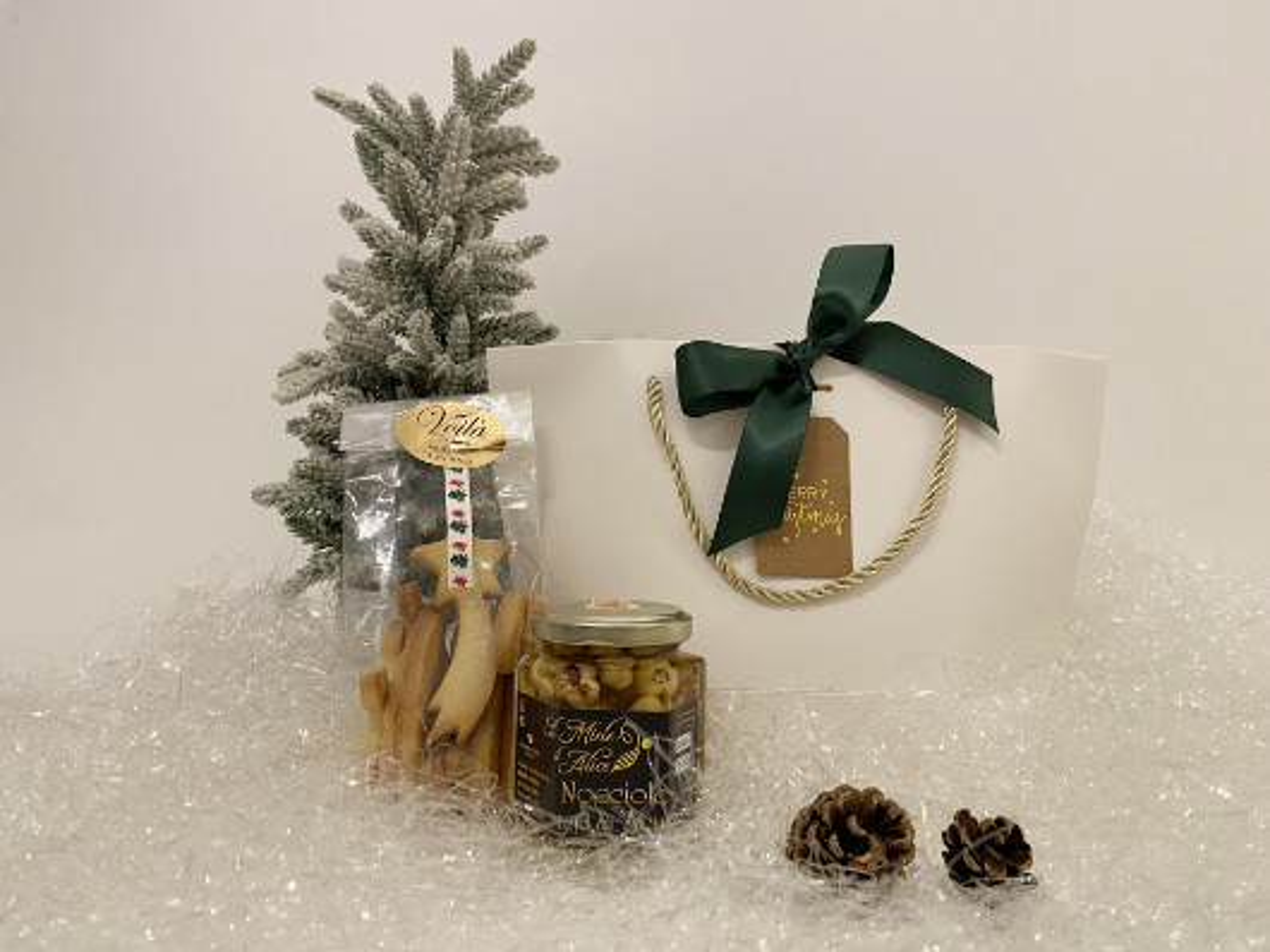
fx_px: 953
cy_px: 476
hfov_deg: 67.3
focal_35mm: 26
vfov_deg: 53.0
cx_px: 635
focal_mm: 4.2
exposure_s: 1/50
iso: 100
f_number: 1.8
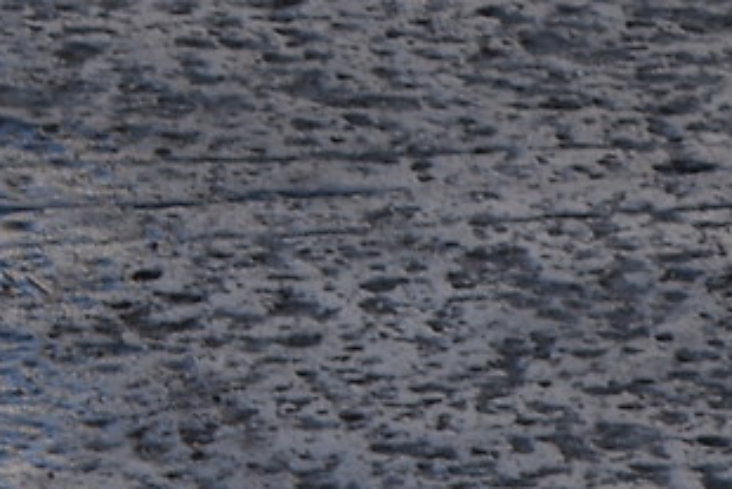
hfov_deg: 2.5
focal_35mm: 813
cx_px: -1825
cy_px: 810
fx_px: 16538
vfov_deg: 1.7
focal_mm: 70
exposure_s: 1/100
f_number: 10
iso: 100
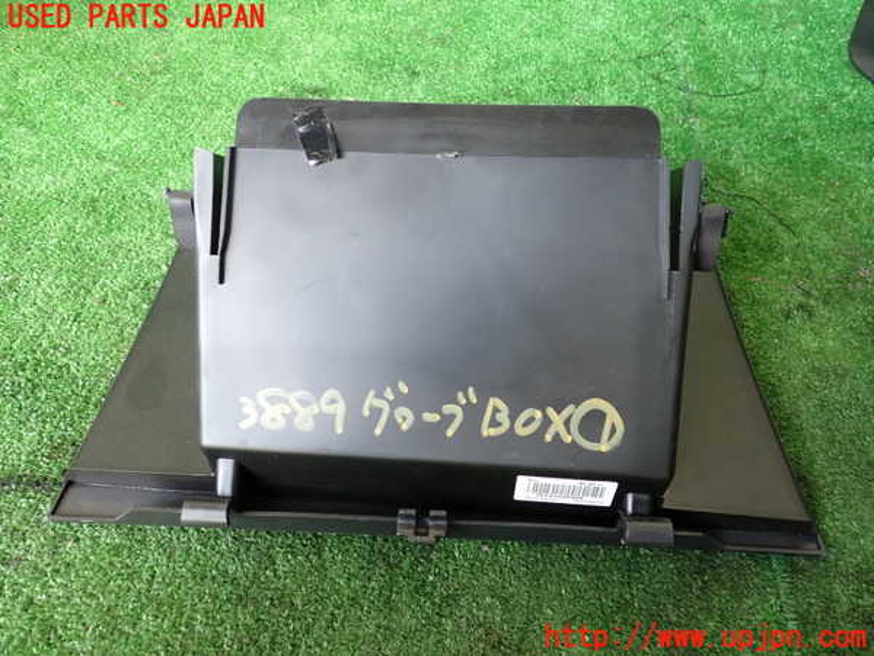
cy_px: 328
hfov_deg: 60.0
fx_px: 757
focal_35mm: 30
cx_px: 437
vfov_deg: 46.8
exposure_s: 1/30
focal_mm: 5.4
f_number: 2.3
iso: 200
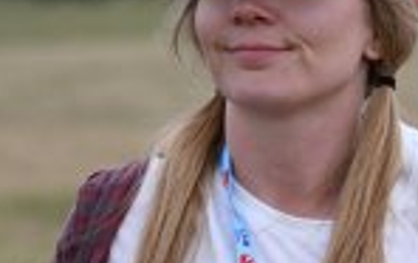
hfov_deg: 4.2
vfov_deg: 2.7
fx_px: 5648
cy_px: 68
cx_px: 326
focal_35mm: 495
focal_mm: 145
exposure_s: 1/1000
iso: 640
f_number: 5
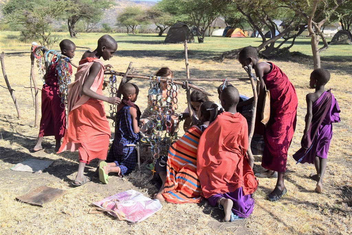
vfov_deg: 35.5
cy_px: 118
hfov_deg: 51.3
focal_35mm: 38
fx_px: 367
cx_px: 176
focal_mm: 25
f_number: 11
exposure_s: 1/500
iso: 360
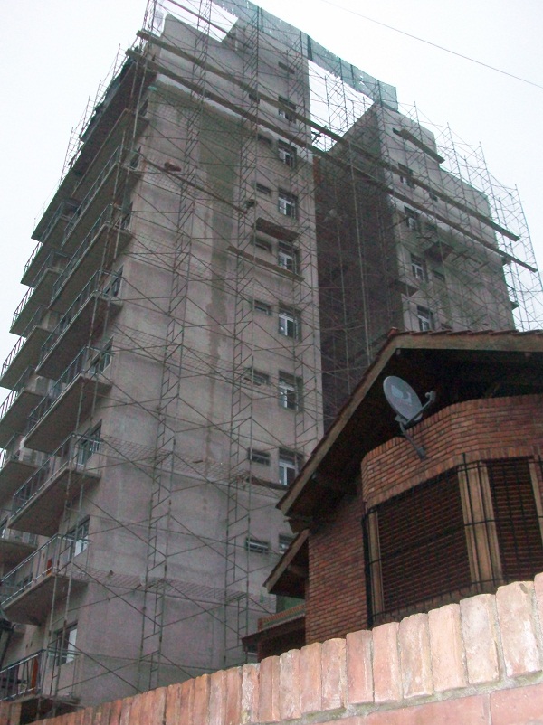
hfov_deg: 44.1
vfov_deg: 56.9
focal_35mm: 32
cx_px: 272
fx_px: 670
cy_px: 362
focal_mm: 5.7
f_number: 2.8
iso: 400
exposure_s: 1/125
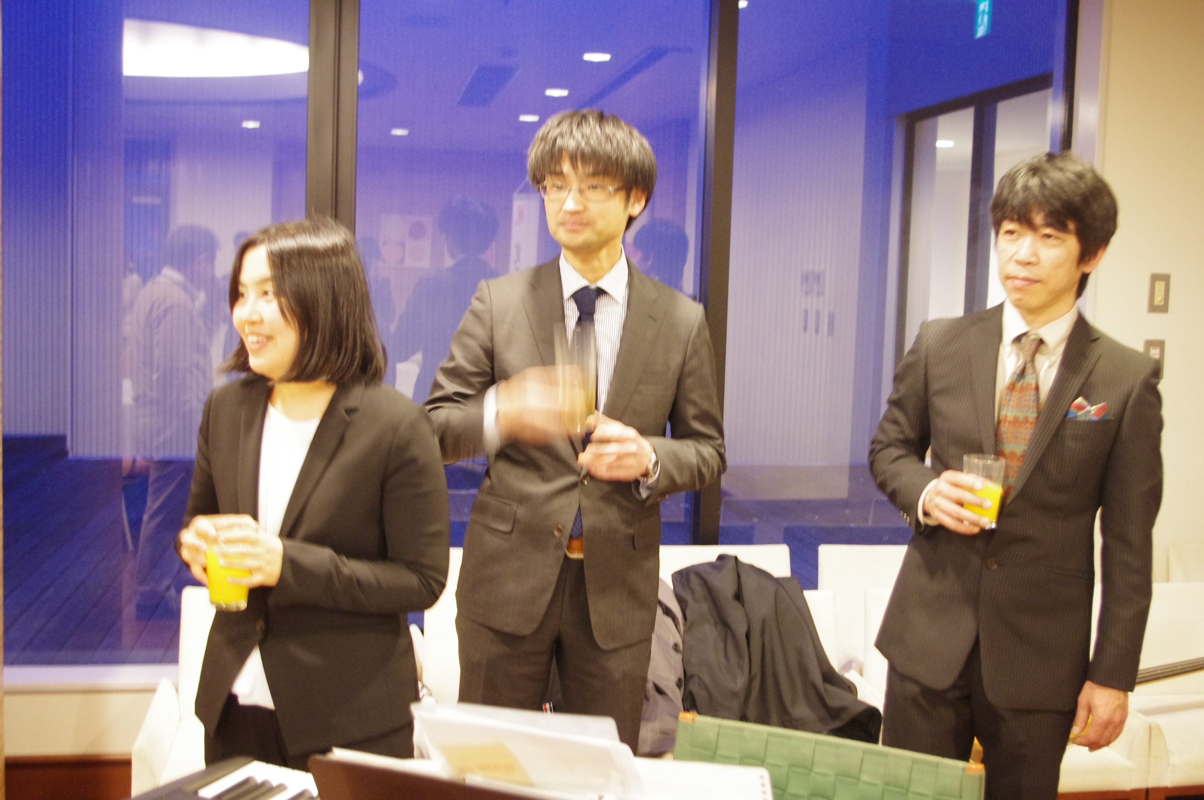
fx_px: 1403
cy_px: 400
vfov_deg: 31.8
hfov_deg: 46.4
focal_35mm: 42
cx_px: 602
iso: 2000
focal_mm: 28.13
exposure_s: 1/10
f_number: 4
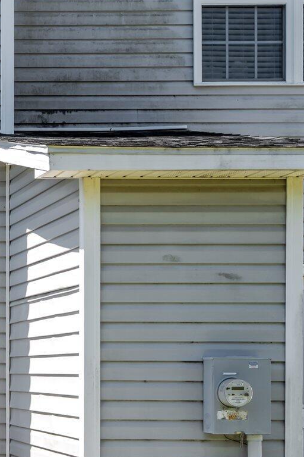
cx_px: -255
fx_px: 1013
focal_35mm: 80
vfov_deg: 25.3
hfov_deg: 14.8
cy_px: 295
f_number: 7.1
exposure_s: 1/160
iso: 64
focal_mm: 30
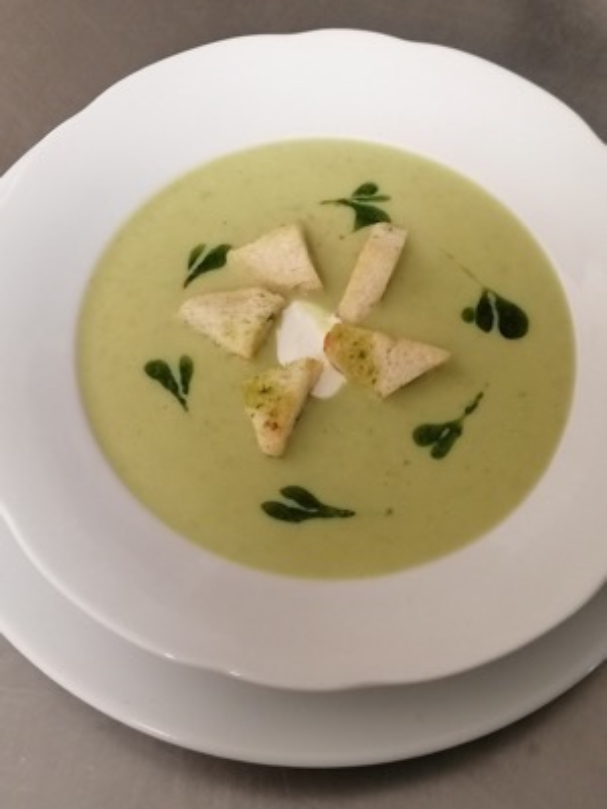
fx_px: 1263
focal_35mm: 54
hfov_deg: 27.0
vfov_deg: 35.5
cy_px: 404
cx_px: 304
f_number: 1.8
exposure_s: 1/25
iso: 500
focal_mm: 4.75
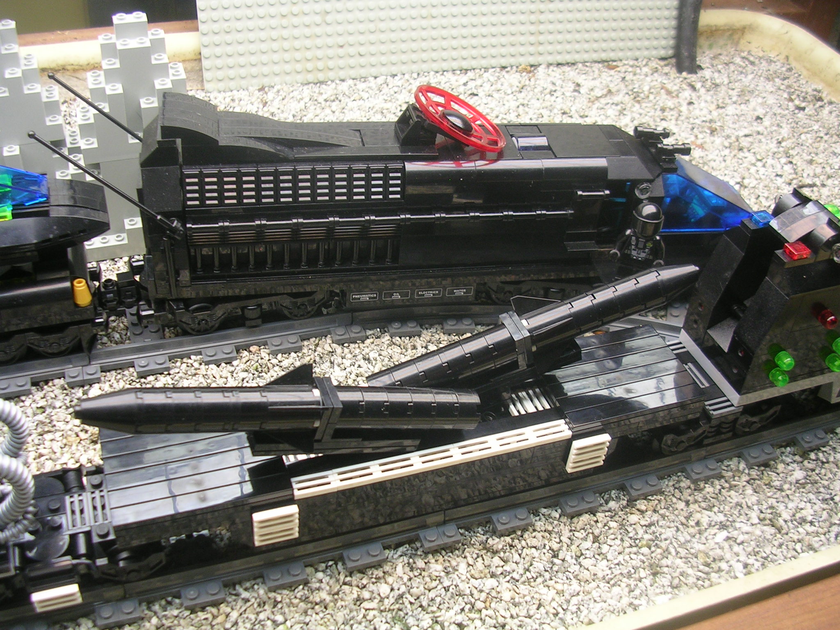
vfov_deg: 37.7
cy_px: 315
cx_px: 420
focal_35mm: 38
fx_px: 922
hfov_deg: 49.0
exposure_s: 1/65.1
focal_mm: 5.8
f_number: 2.8
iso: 50
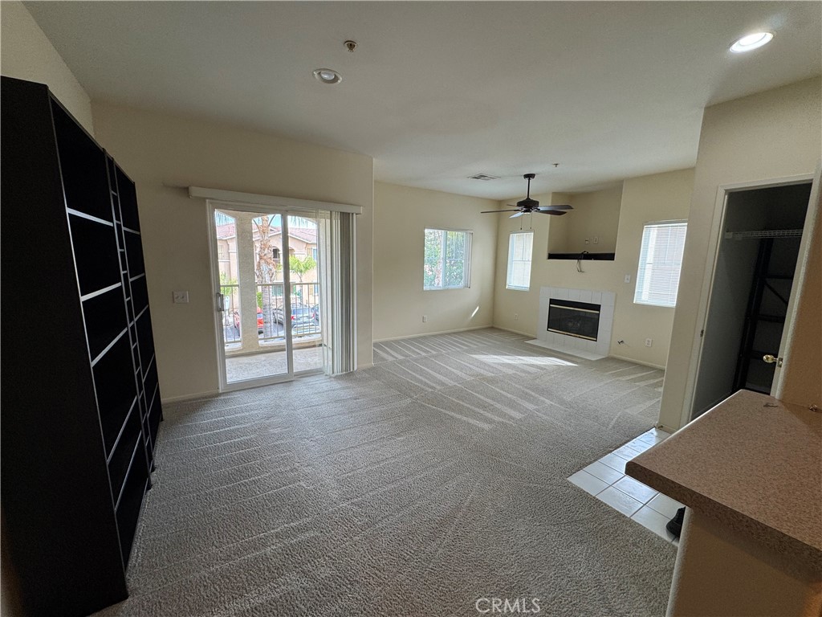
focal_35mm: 14
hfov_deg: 102.1
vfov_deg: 85.7
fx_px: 332
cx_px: 411
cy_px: 308
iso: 80
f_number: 2.2
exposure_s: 1/120
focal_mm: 2.22
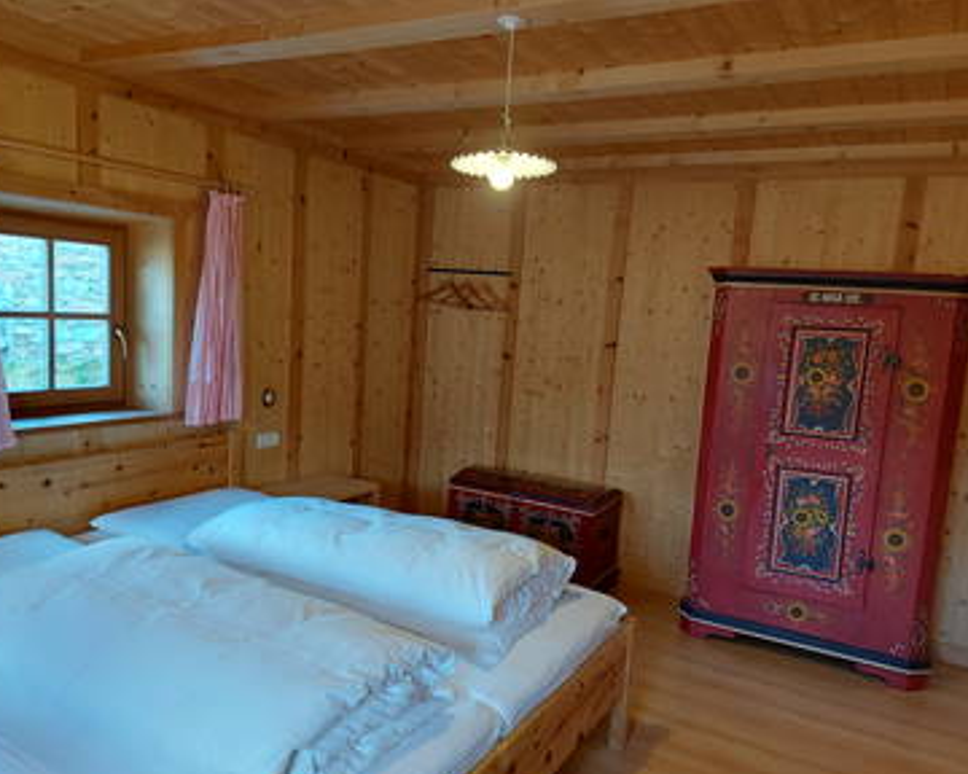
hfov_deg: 66.0
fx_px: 745
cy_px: 400
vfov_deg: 54.9
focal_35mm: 26
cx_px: 454
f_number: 1.8
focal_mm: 5.23
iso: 160
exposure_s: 1/50
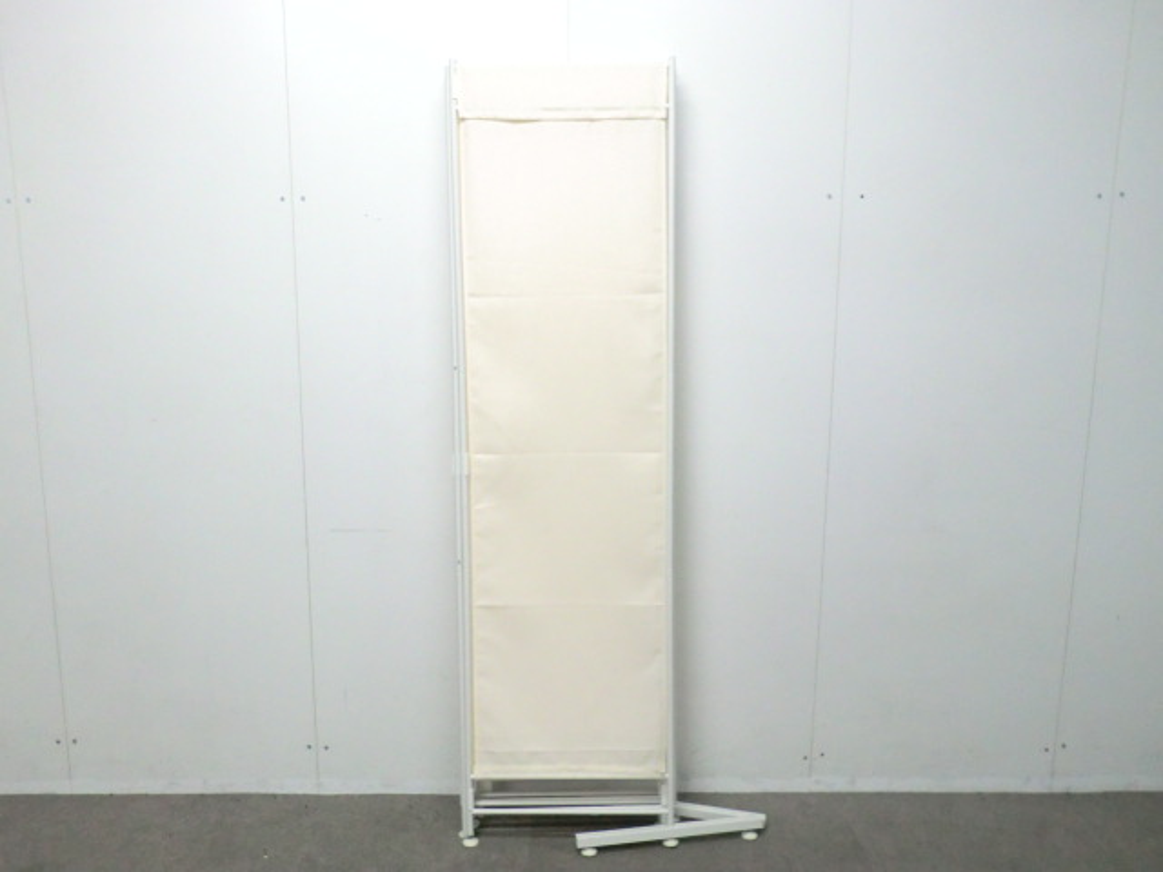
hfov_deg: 56.8
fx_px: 1075
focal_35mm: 32
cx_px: 582
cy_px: 436
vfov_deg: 44.2
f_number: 3.5
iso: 500
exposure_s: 1/60
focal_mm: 5.8
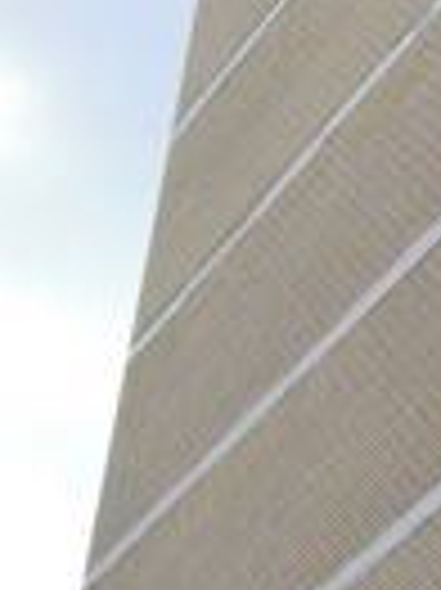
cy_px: 511
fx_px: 2994
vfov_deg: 11.2
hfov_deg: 7.4
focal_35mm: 176
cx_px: 1364
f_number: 1.8
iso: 50
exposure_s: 1/717
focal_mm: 3.95
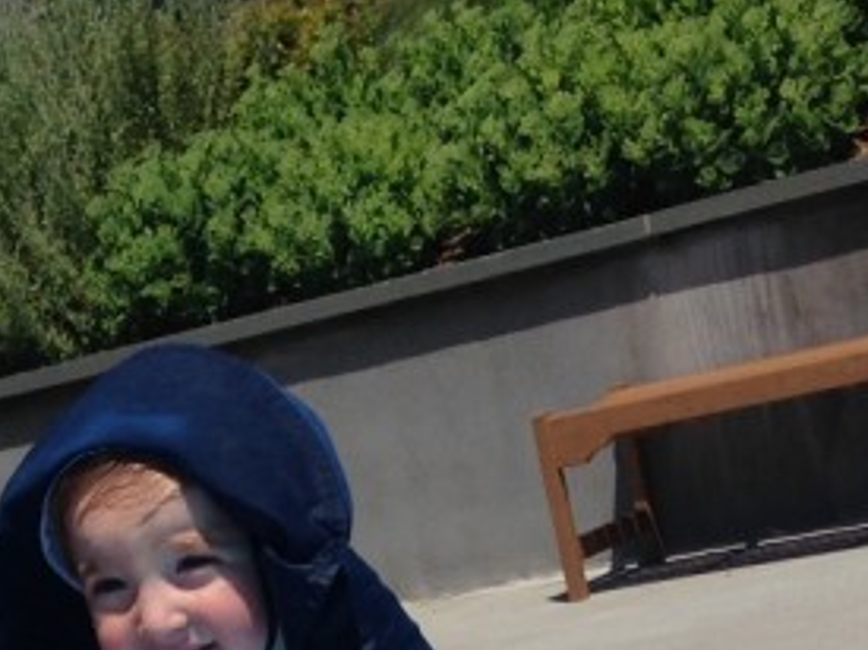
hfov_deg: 15.8
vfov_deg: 11.4
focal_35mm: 123
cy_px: 1032
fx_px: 3083
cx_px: 85
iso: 50
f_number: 2.4
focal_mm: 4.12
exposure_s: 1/3876
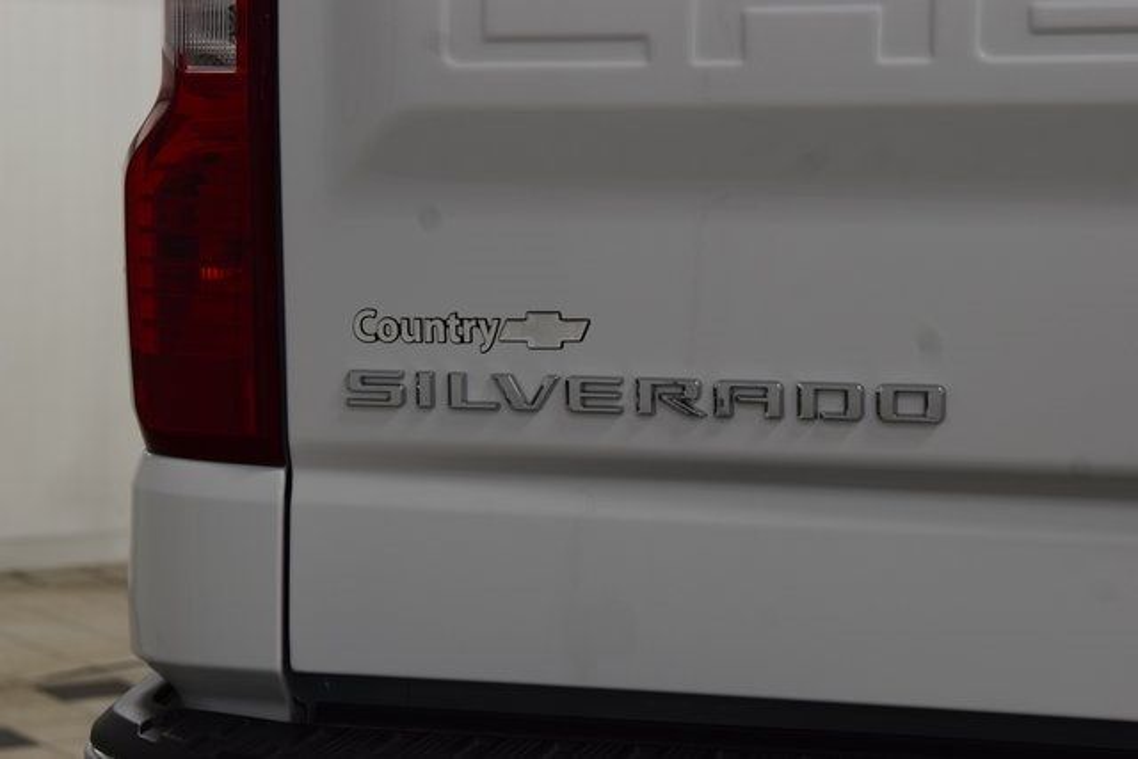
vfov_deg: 15.7
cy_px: 380
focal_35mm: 87
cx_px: 569
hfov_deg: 23.4
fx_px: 2751
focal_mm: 58
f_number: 7.1
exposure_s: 1/30
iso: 450
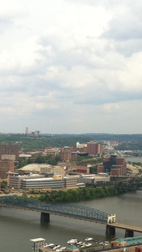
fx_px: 475
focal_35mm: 71
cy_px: 175
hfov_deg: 15.8
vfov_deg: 29.5
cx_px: -60
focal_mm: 3.85
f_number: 2.8
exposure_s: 1/2155
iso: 80
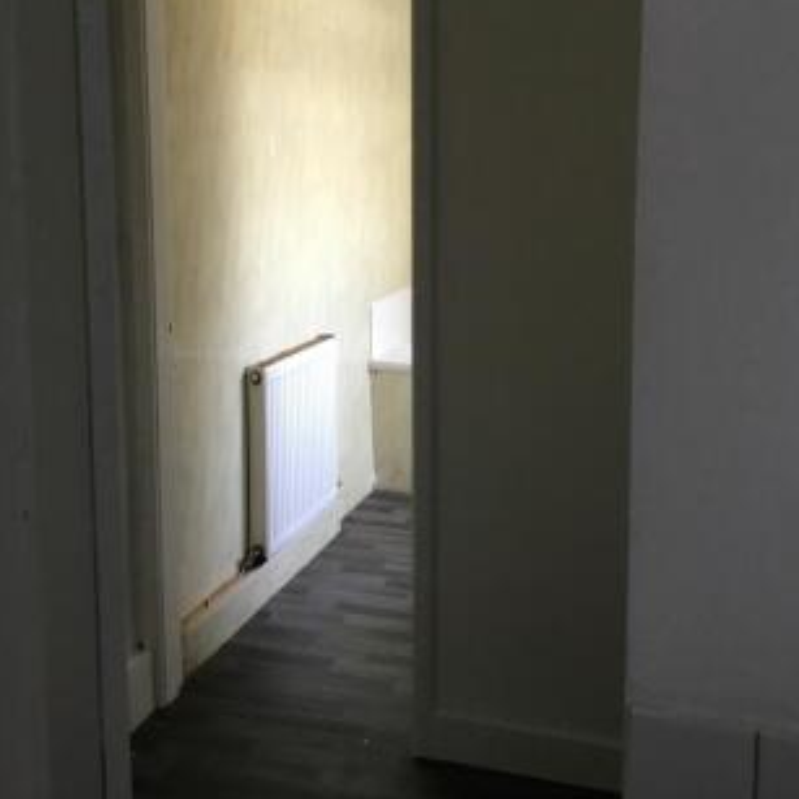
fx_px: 1018
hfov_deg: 42.8
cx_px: 416
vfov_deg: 42.1
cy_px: 246
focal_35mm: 39
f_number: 2.4
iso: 50
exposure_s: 1/33
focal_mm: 3.3
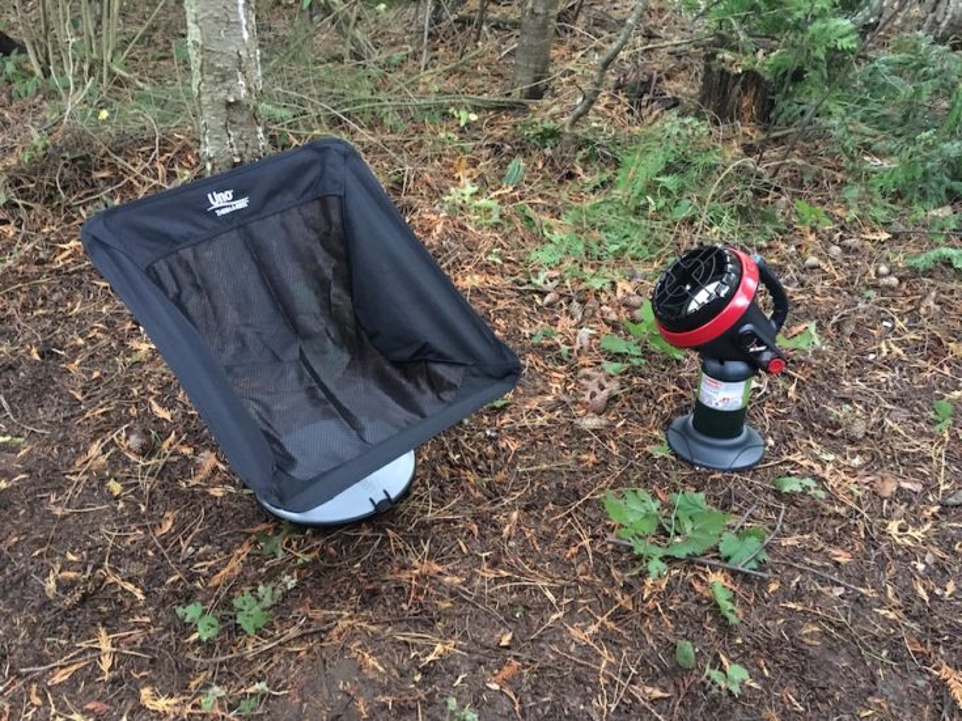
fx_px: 806
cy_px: 360
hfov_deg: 61.7
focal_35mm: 29
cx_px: 481
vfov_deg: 48.2
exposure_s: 1/15
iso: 500
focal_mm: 4.15
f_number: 2.2
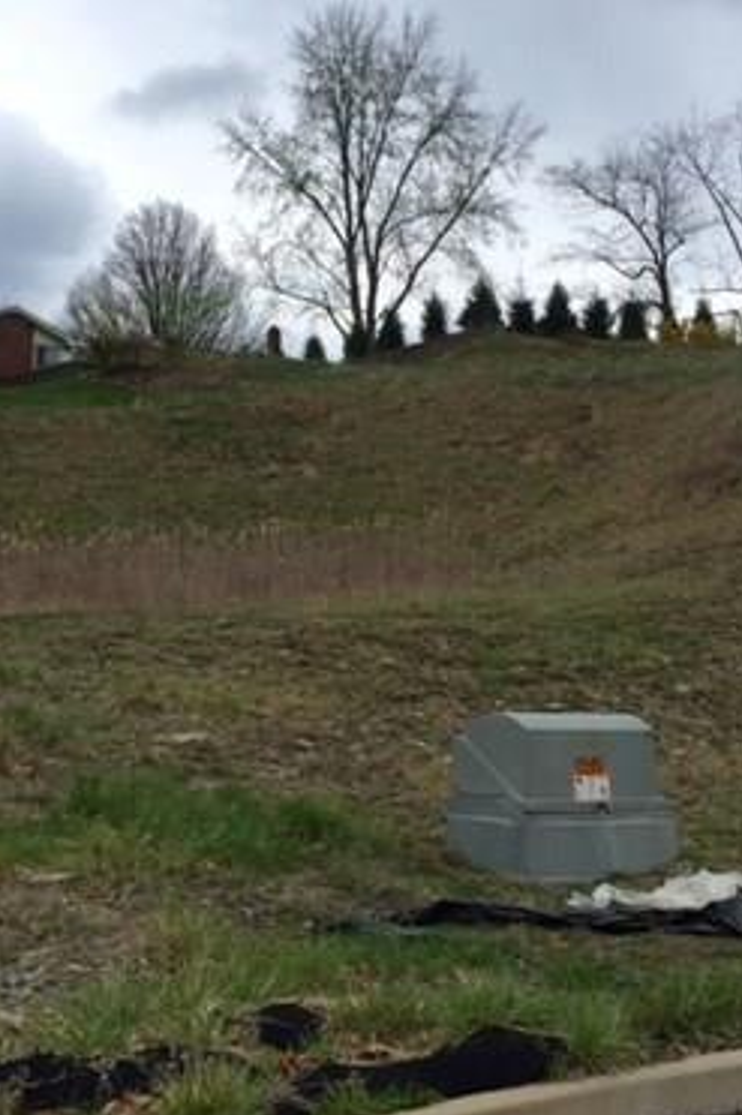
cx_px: 279
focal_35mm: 52
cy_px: 550
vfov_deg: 38.2
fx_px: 1609
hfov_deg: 25.9
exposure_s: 1/1276
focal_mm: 4.15
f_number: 2.2
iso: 32
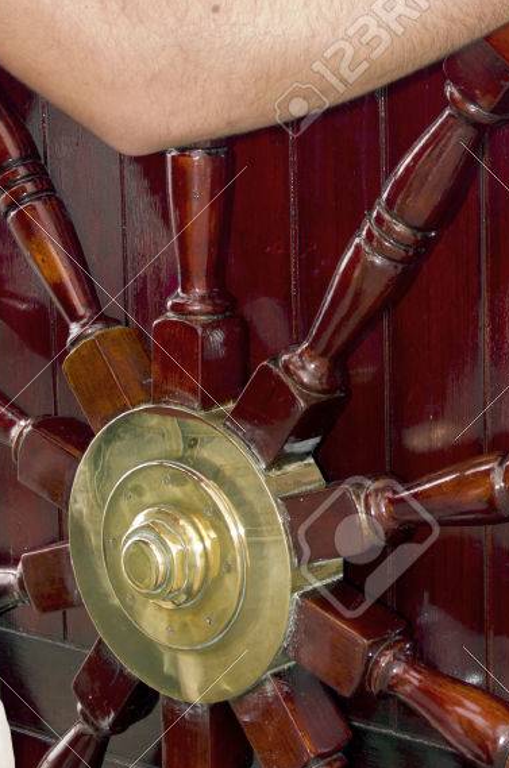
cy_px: 289
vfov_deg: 21.2
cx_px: 309
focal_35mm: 96
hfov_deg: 14.2
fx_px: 2045
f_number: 4.5
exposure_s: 1/180
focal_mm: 28
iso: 400
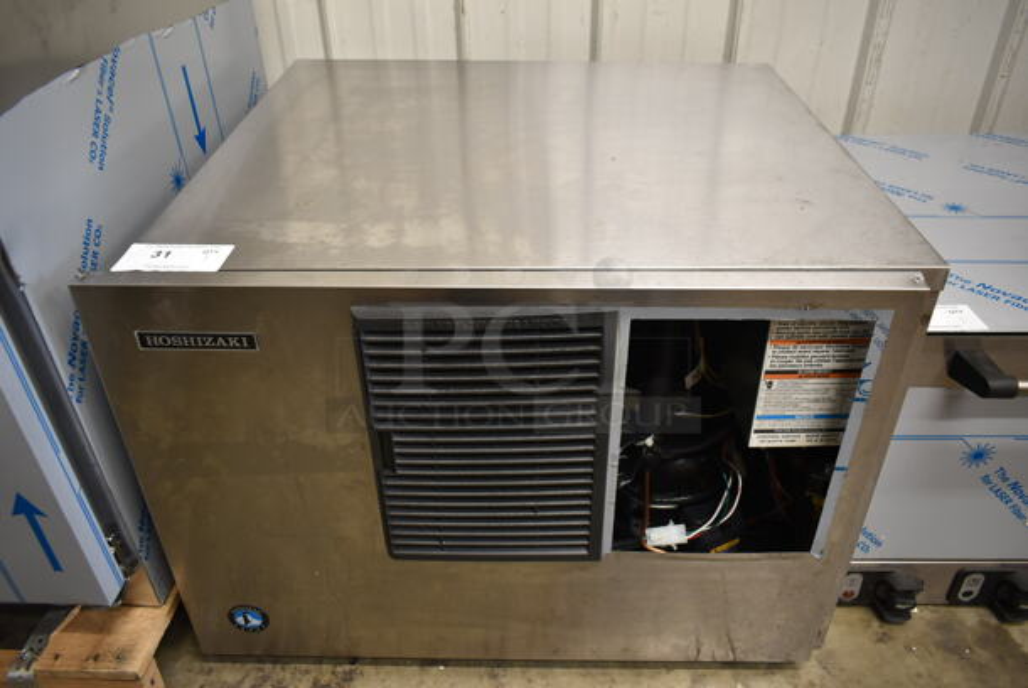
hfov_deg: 67.3
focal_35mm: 27
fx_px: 772
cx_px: 514
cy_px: 344
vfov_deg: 48.0
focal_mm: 18
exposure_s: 1/30
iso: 640
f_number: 3.5
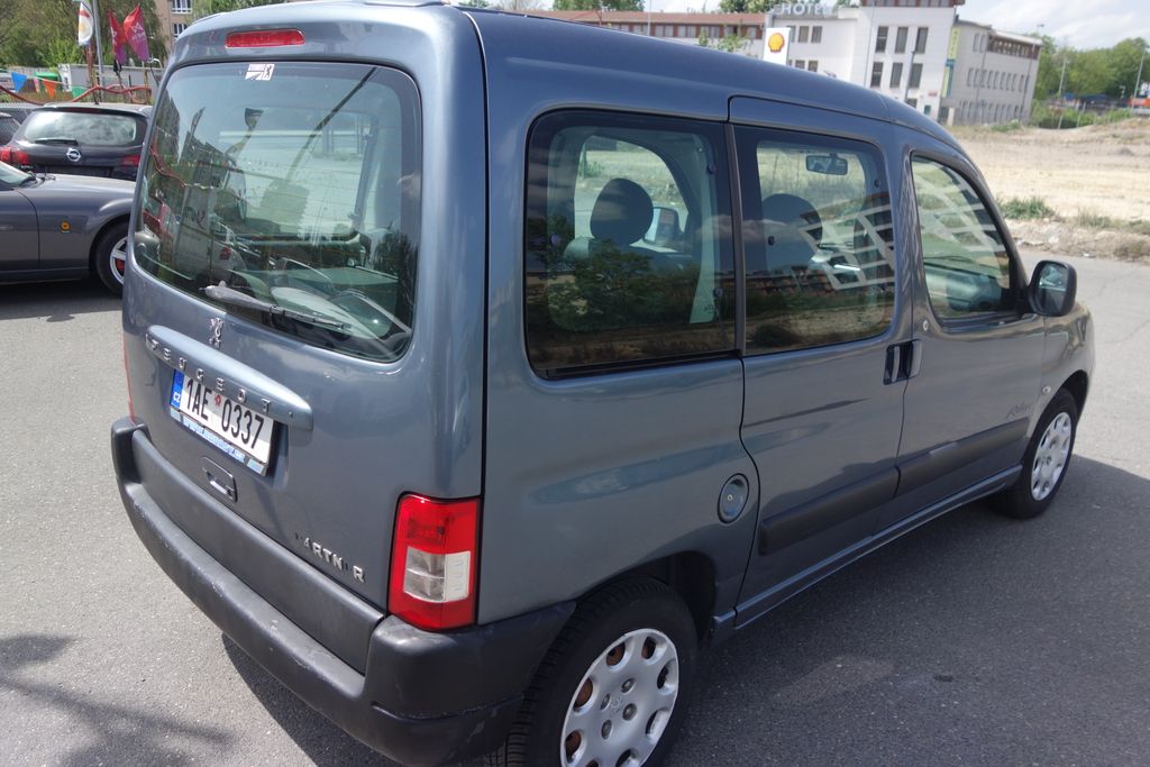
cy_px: 384
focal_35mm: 28
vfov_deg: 46.4
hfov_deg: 65.5
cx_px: 575
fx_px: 895
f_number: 2.5
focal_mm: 10.4
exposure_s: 1/1000
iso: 125
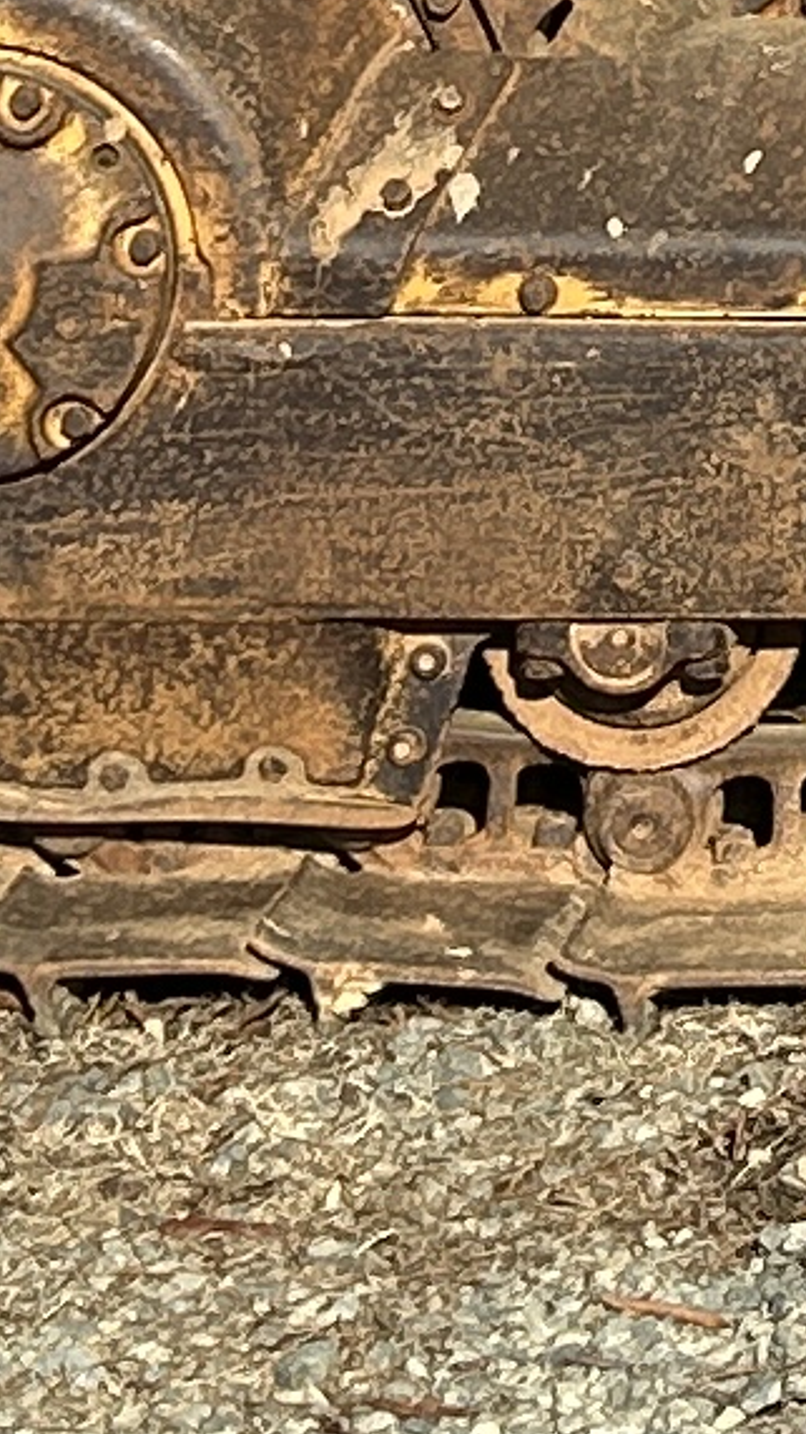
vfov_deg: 10.2
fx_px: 7602
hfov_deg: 5.8
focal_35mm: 200
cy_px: -1025
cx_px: 2046
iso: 50
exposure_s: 1/4115
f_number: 1.5
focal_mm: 5.7
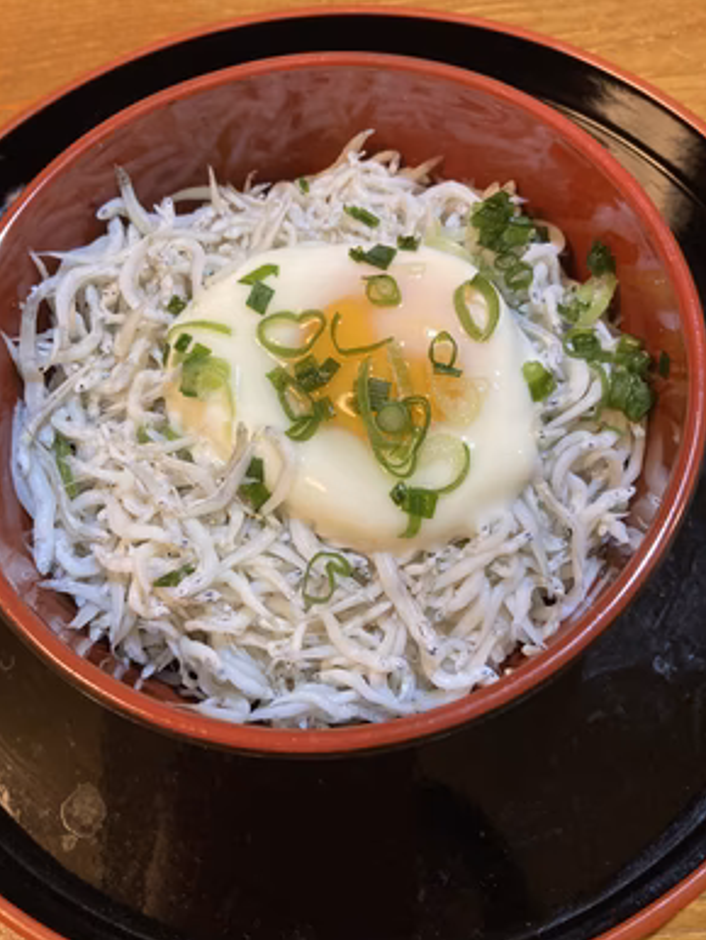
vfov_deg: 61.6
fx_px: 788
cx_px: 343
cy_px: 460
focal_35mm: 29
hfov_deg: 48.3
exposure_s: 1/60
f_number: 1.8
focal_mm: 3.99
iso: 160
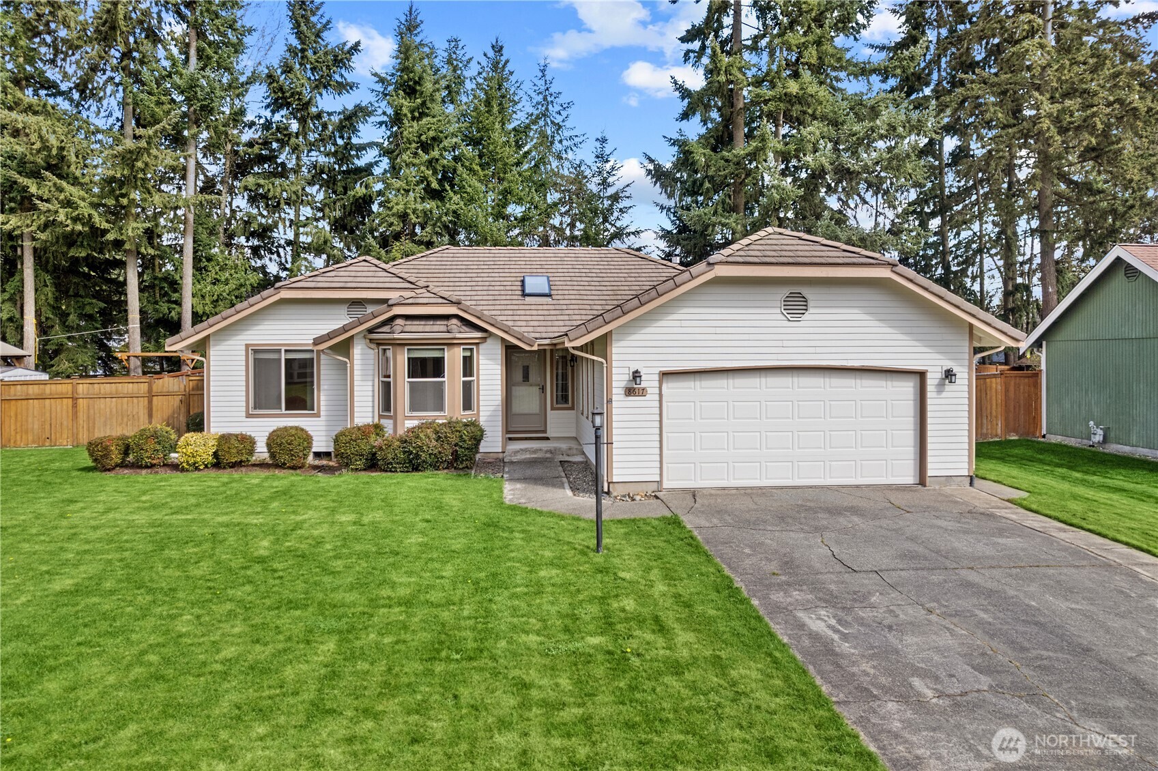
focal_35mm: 22
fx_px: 707
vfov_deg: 57.2
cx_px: 579
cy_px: 386
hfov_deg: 78.6
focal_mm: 8.38
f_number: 2.8
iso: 100
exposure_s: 1/160
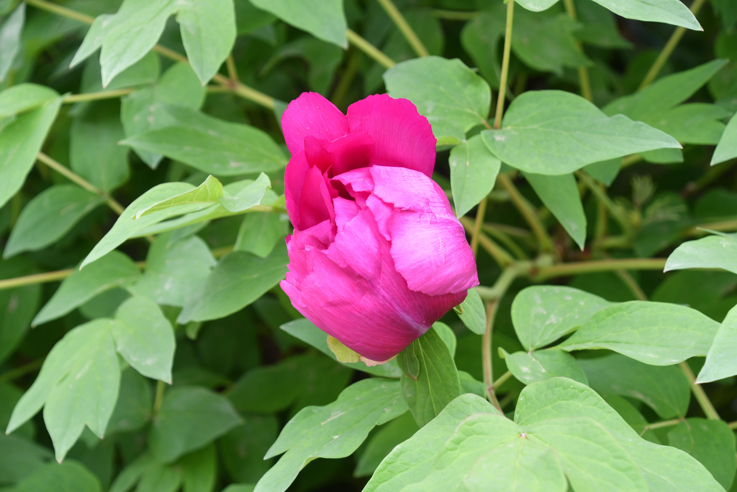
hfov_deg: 19.5
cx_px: 368
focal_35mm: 105
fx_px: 2149
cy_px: 246
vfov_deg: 13.0
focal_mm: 70
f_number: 8
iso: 400
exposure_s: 1/125
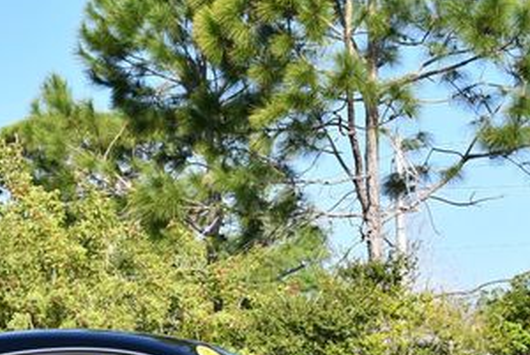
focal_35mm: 128
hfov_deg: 16.0
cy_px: 364
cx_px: 193
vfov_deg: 10.6
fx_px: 1887
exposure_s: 1/250
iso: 180
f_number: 8
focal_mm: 30
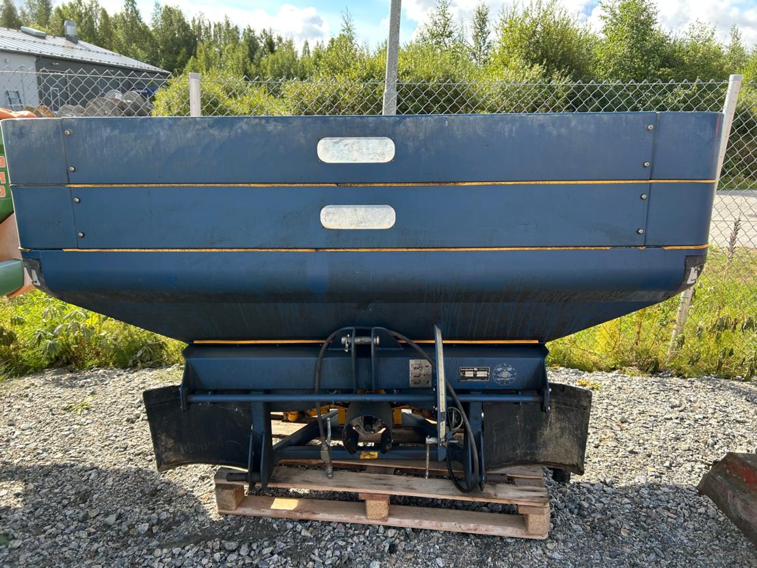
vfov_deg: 53.1
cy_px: 284
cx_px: 378
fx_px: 569
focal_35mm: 26
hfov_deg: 67.3
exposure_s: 1/700
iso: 50
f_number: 1.5
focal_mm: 5.7
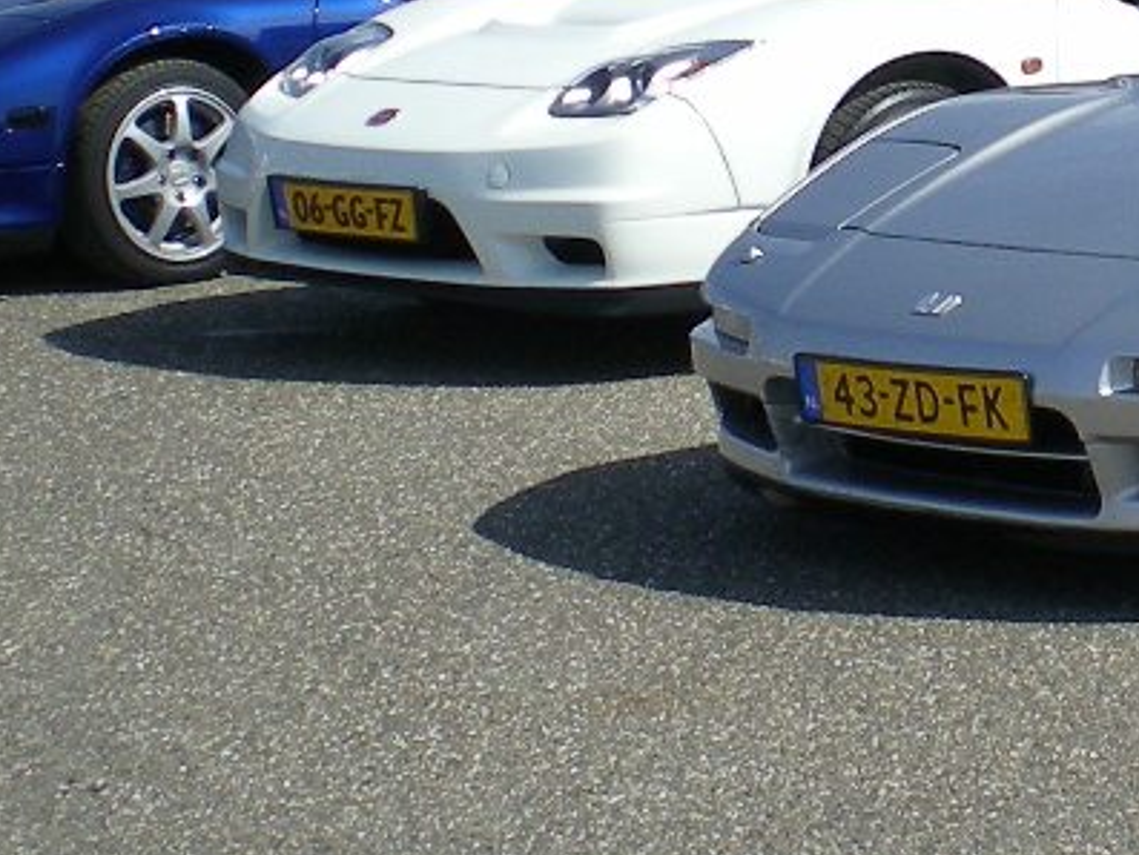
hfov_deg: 13.3
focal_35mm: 147
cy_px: 198
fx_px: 4838
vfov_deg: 10.1
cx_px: 1122
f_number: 4.6
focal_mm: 6.3
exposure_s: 1/436
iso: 50
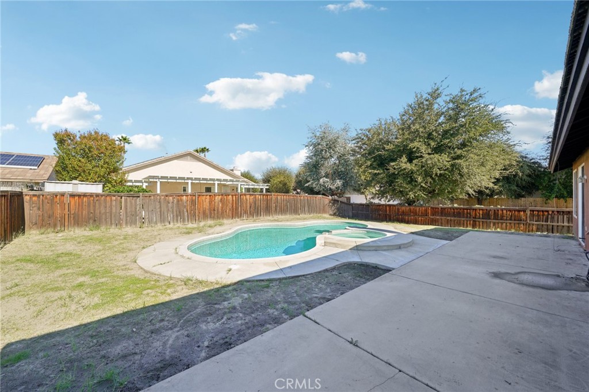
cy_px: 196
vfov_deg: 85.4
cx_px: 294
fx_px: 213
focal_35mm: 13
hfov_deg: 108.3
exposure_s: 1/200
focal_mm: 13
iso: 100
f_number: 8
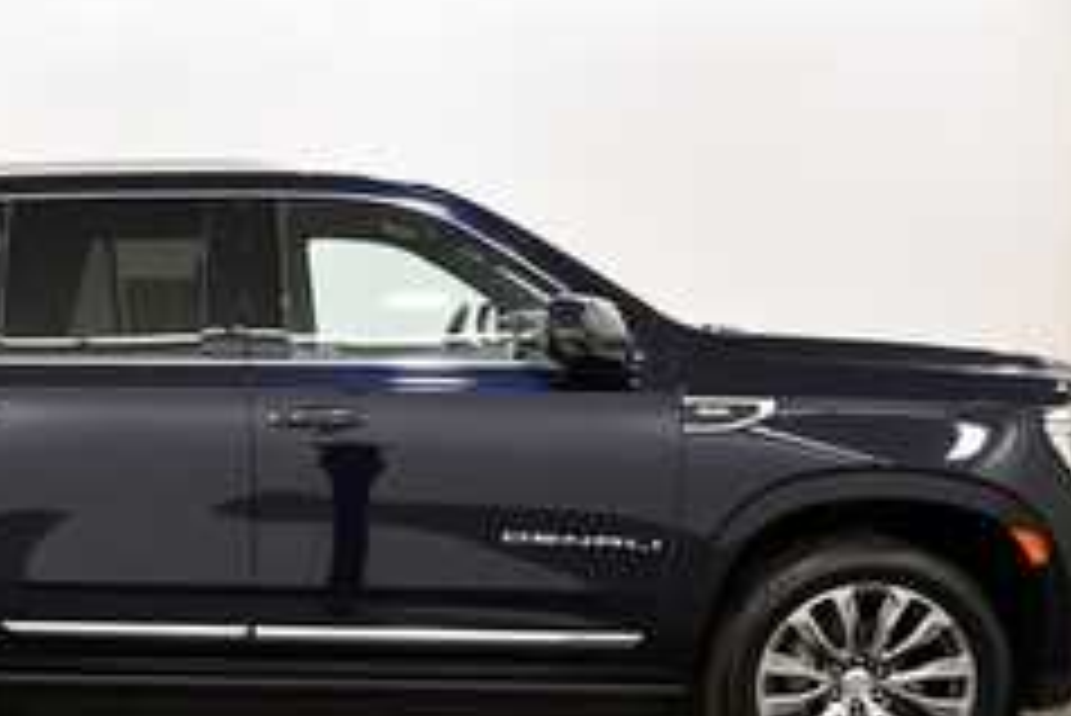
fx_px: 1101
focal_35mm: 37
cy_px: 493
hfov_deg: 50.2
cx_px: 297
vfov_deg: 35.5
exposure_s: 1/125
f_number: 5.3
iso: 1000
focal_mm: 15
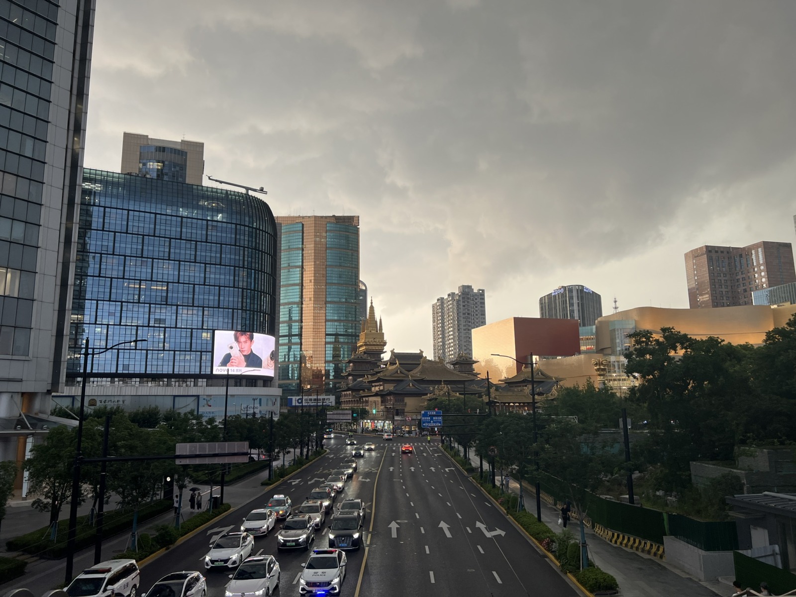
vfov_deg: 53.1
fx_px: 598
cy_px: 298
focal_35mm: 26
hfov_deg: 67.3
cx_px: 398
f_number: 1.5
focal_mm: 5.7
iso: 64
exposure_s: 1/121
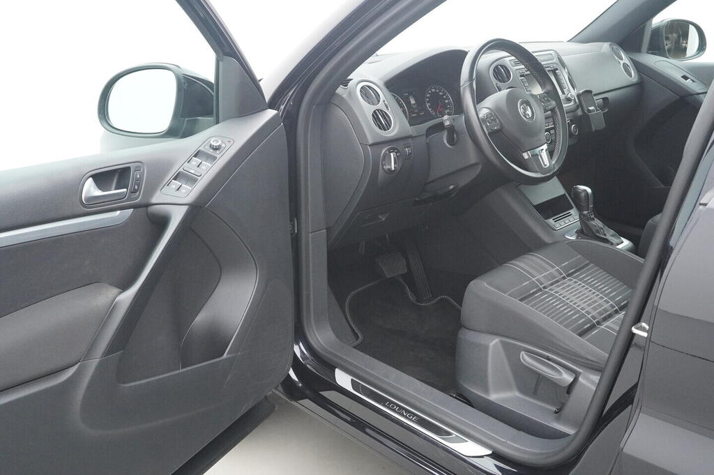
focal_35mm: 36
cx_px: 357
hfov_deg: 53.2
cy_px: 238
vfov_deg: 36.8
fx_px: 713
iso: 4000
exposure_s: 1/160
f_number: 6.3
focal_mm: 24
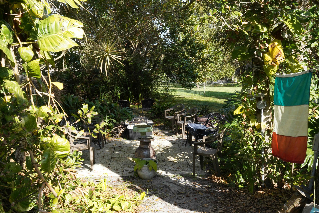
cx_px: 160
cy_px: 106
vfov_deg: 37.9
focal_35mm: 35
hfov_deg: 54.4
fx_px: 310
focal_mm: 35
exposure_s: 1/40
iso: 500
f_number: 22
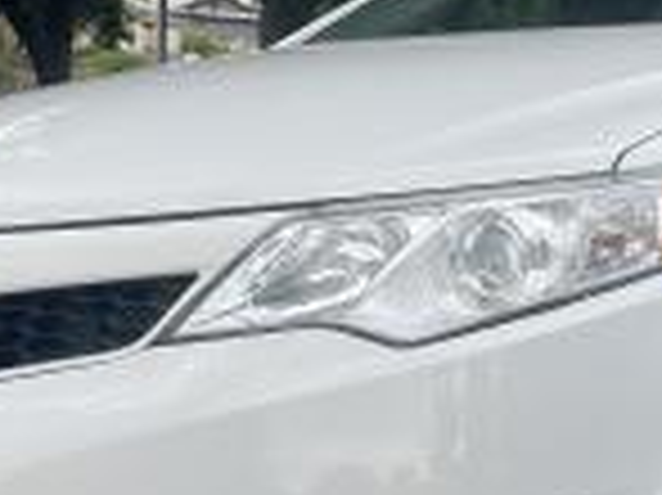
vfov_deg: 16.6
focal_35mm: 89
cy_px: 292
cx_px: 644
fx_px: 1701
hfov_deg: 21.3
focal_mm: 4.2
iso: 32
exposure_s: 1/1233
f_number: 1.6
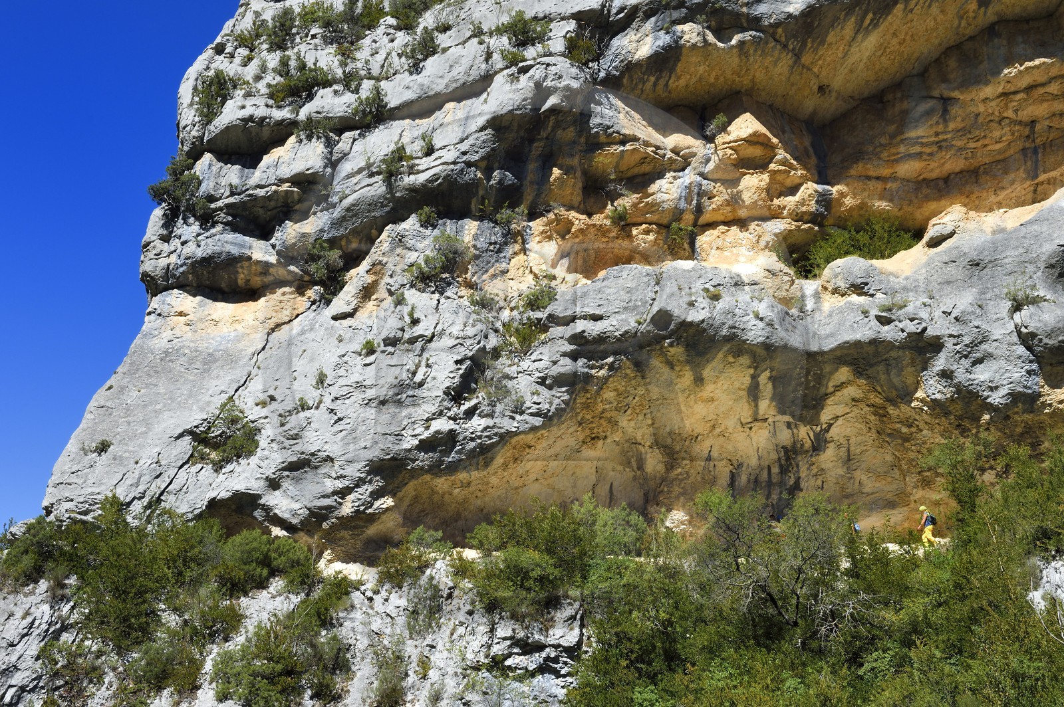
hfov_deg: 46.4
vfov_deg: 31.8
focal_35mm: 42
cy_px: 354
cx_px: 532
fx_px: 1240
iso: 200
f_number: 13
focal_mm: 42
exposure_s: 1/200
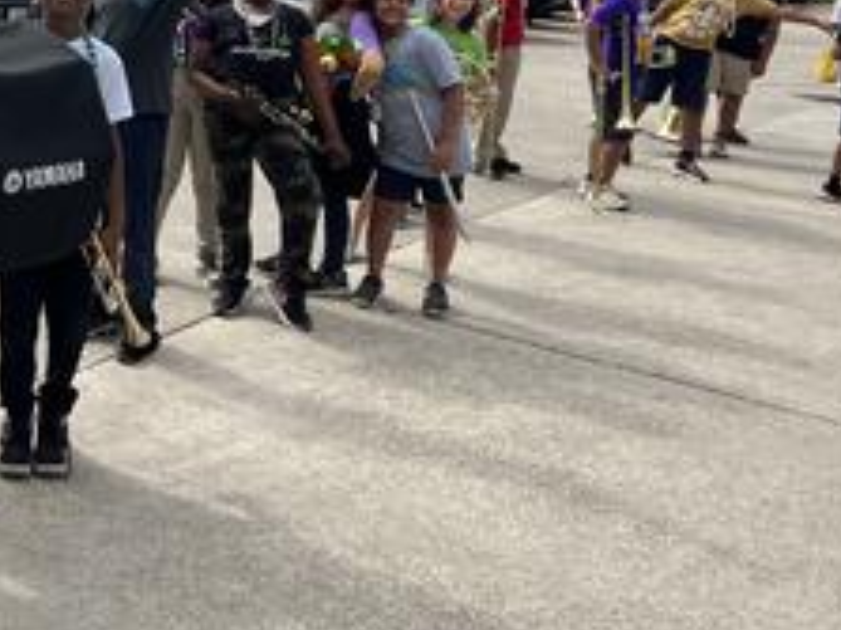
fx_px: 1360
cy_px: 113
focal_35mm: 56
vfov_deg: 25.6
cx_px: 49
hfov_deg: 32.3
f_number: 1.5
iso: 50
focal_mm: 5.7
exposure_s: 1/3460
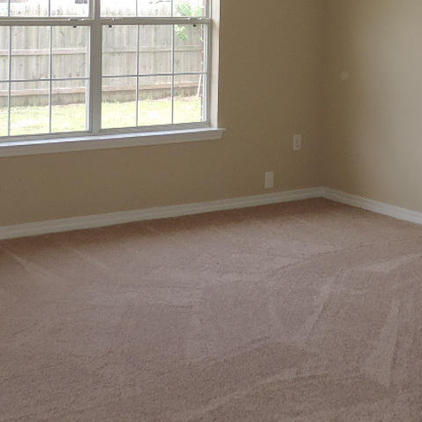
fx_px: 979
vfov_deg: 23.3
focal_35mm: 71
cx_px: 253
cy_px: 2
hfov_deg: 24.3
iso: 80
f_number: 3
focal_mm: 4.3
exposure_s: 1/80
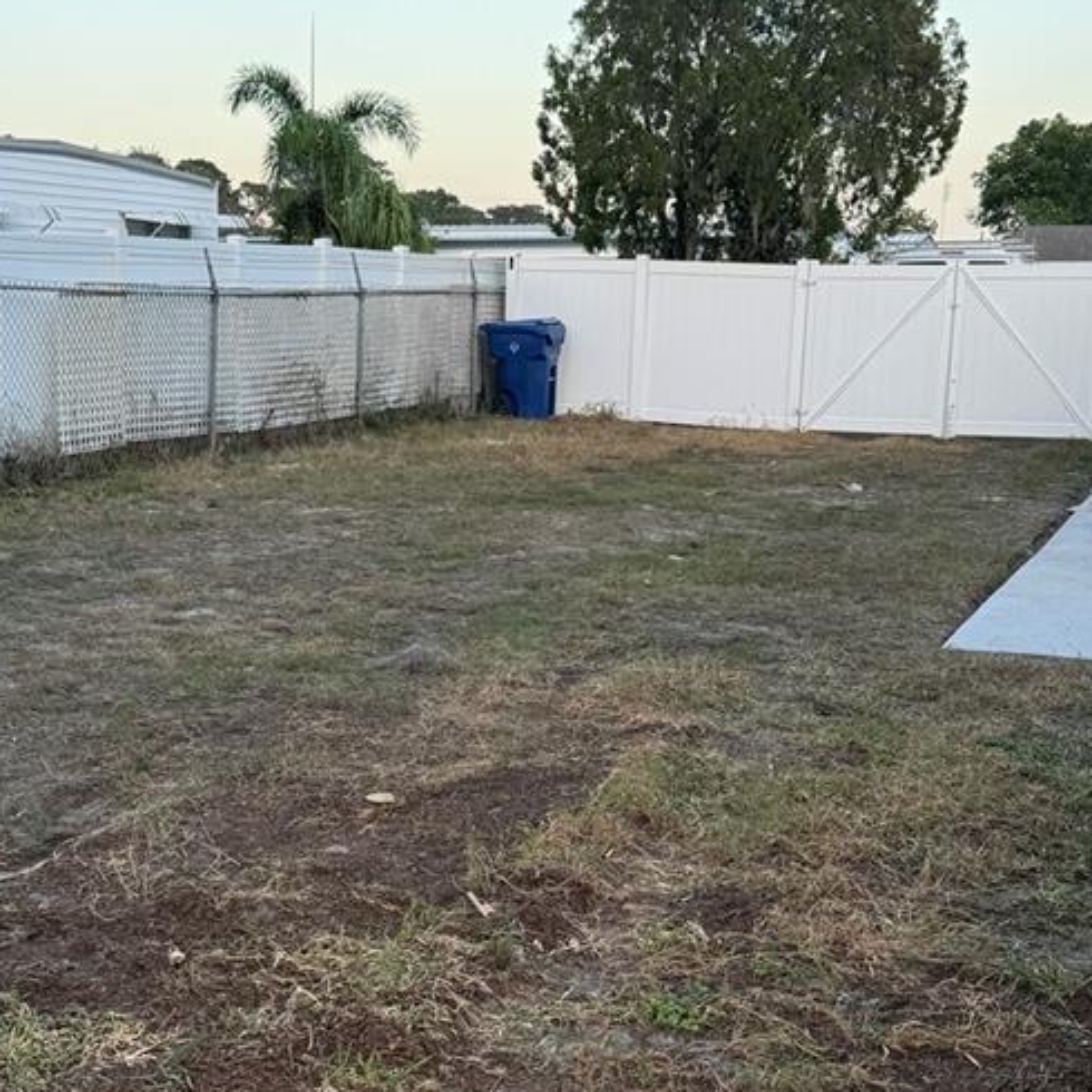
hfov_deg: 32.7
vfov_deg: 32.6
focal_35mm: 52
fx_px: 1856
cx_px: 426
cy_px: 706
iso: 80
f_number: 1.78
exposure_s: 1/567
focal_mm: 6.76
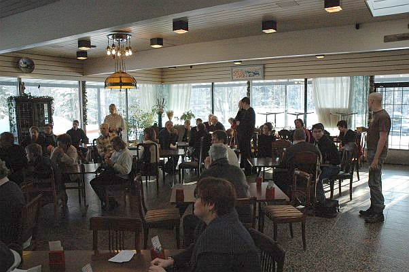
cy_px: 136
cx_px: 204
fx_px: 306
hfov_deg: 67.4
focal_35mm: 27
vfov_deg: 47.8
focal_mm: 18
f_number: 7.1
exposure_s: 1/200
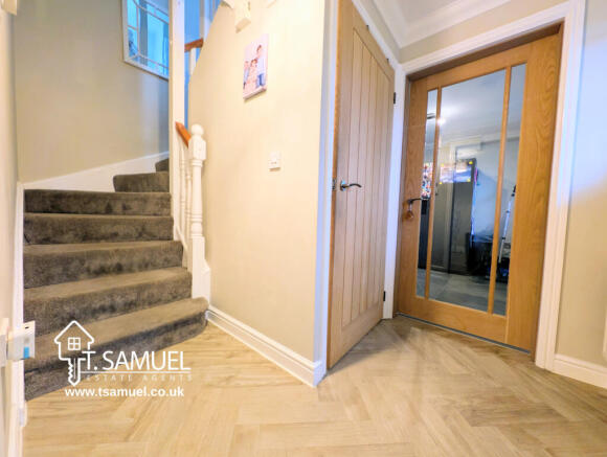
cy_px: 228
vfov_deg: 94.7
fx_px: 211
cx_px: 304
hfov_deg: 110.4
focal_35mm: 12
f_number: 1.95
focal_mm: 2.23
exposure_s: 1/25.6
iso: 105
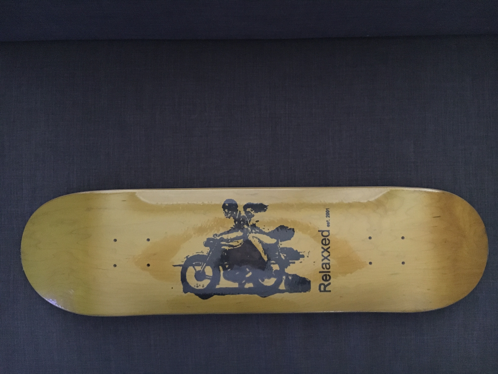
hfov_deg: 61.7
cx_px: 249
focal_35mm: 29
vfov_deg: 48.2
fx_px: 417
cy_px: 187
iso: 640
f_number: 2.2
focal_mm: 4.15
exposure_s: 1/15
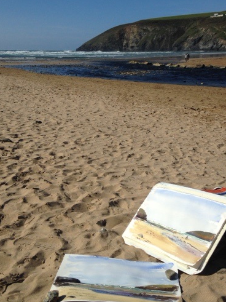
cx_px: 106
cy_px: 135
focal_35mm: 43
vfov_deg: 43.8
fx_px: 374
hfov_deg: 33.6
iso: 50
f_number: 2.4
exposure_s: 1/4525
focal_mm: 4.12
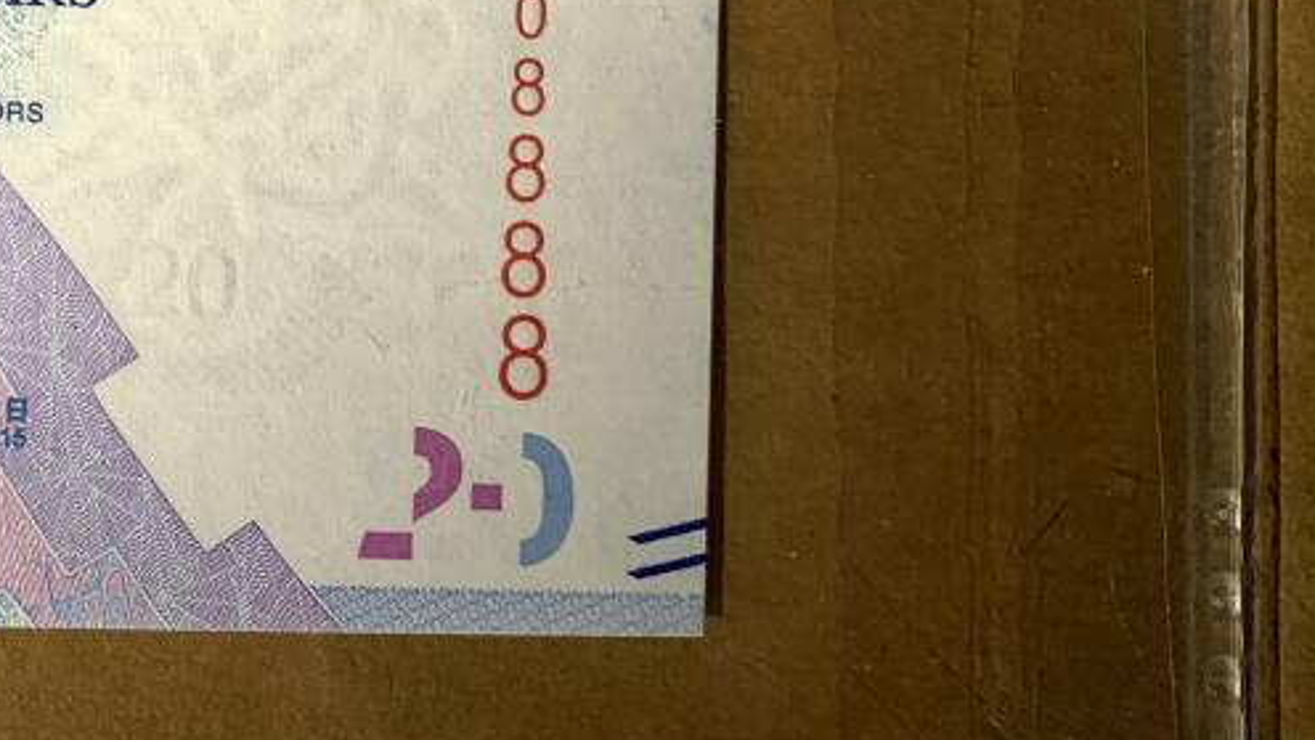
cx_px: -469
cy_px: -127
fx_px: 2789
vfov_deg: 14.7
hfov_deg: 23.1
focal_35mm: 80
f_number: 1.8
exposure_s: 1/263
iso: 25
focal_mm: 4.25
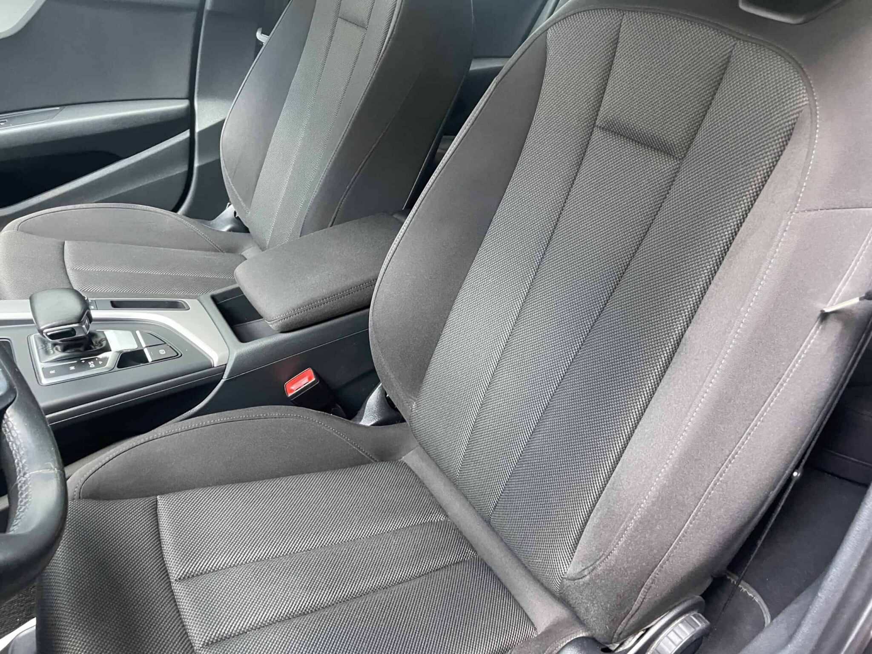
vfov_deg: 53.1
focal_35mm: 26
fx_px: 655
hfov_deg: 67.3
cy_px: 327
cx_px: 436
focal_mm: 4.2
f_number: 1.6
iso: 500
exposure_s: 1/50
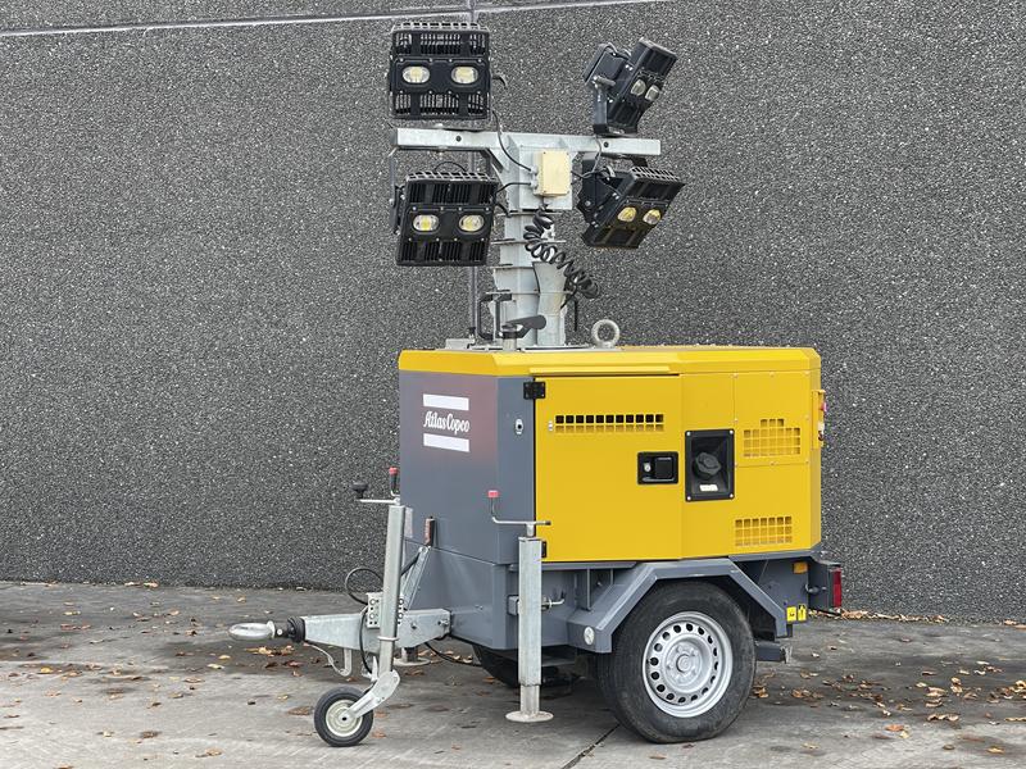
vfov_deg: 22.9
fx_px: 1897
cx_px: 513
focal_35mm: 64
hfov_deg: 30.3
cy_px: 384
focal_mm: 7.5
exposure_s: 1/110
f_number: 2.2
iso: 20
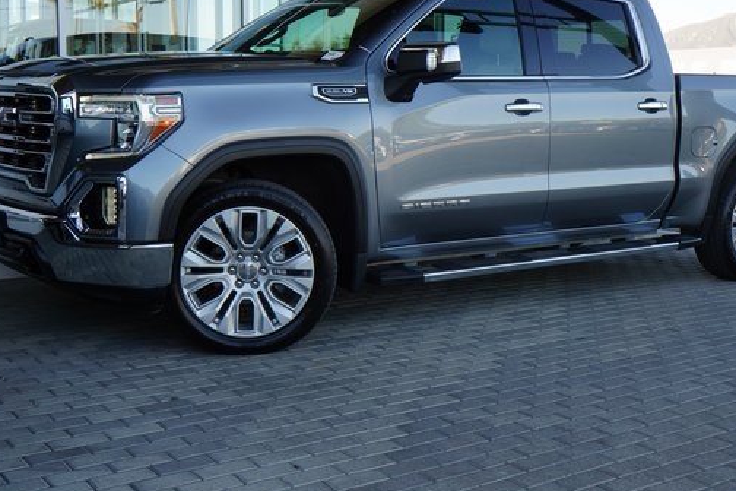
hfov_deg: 41.9
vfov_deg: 28.6
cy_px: 191
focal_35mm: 47
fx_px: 961
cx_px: 402
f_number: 8
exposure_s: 1/400
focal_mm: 37
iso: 1000
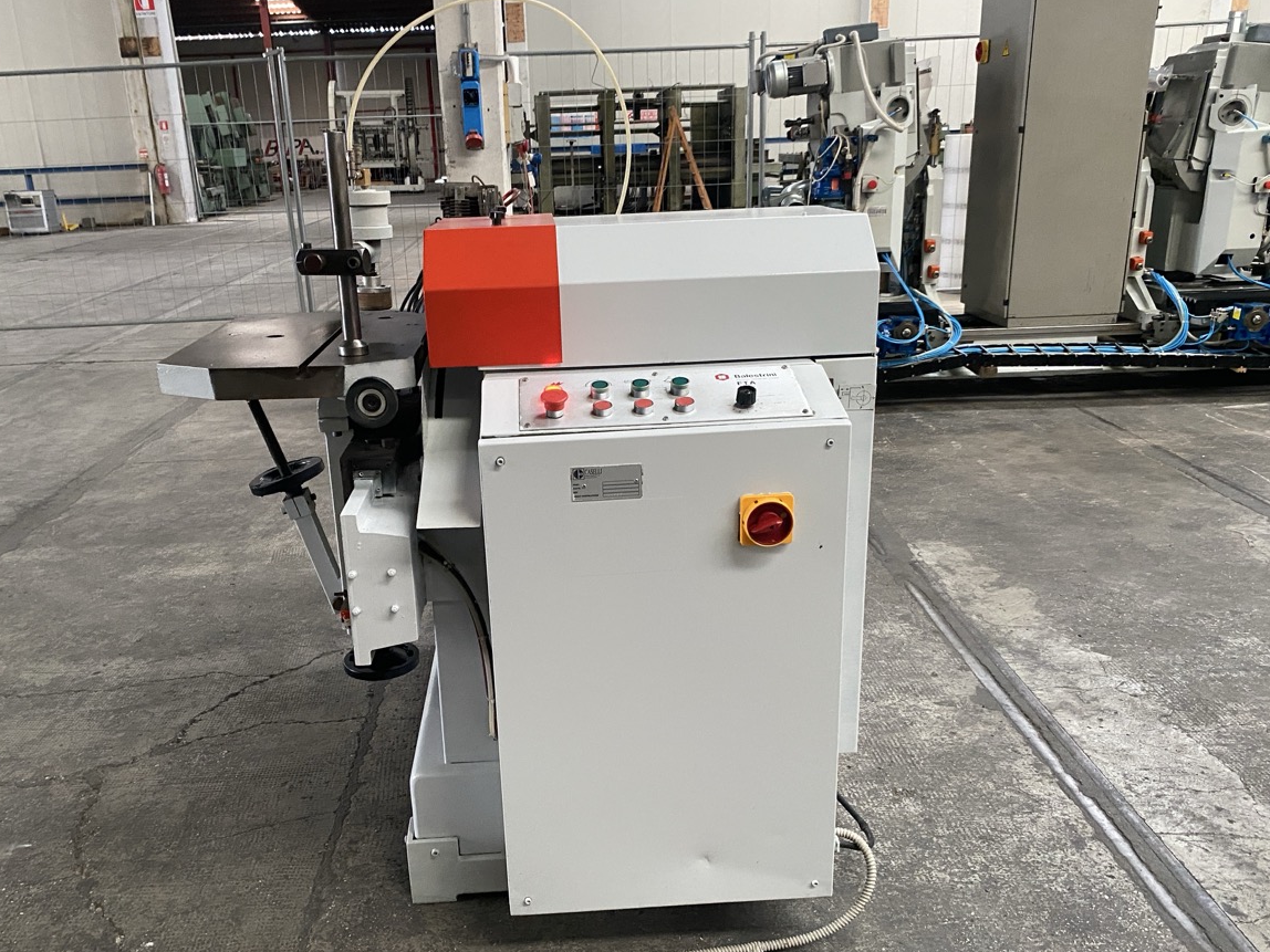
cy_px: 508
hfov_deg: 61.6
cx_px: 581
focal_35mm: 29
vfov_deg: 48.2
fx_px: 1064
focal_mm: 4.25
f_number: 1.8
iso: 400
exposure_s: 1/50
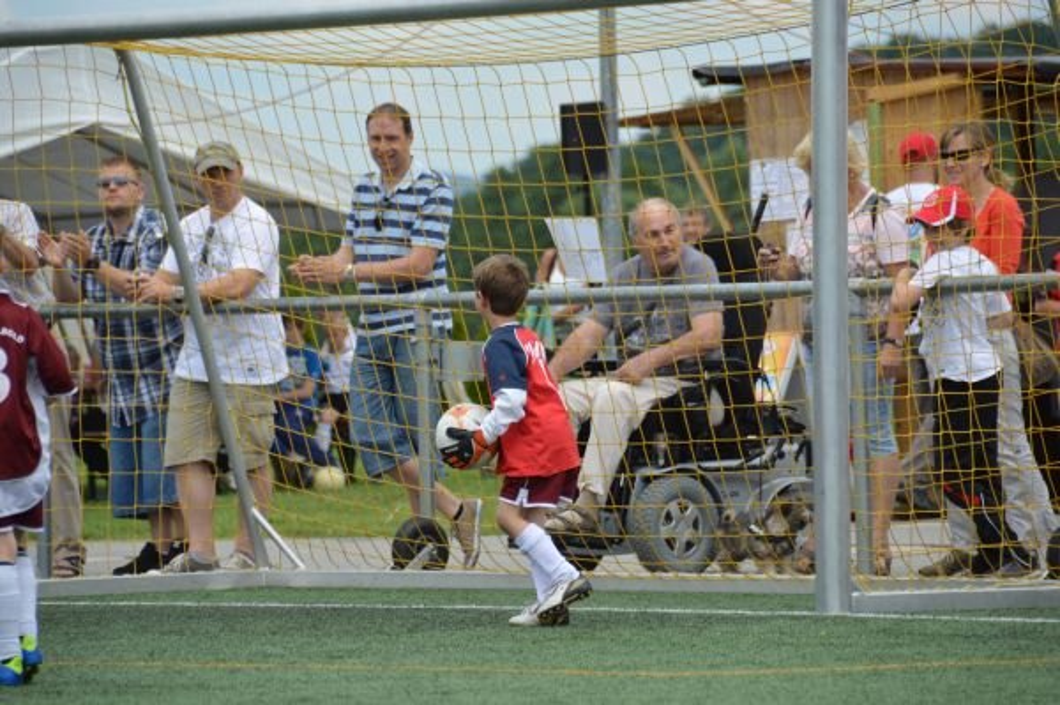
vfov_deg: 4.6
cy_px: 352
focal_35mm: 300
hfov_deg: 6.9
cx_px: 530
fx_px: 8826
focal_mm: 200
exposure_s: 1/1250
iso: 400
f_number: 5.6
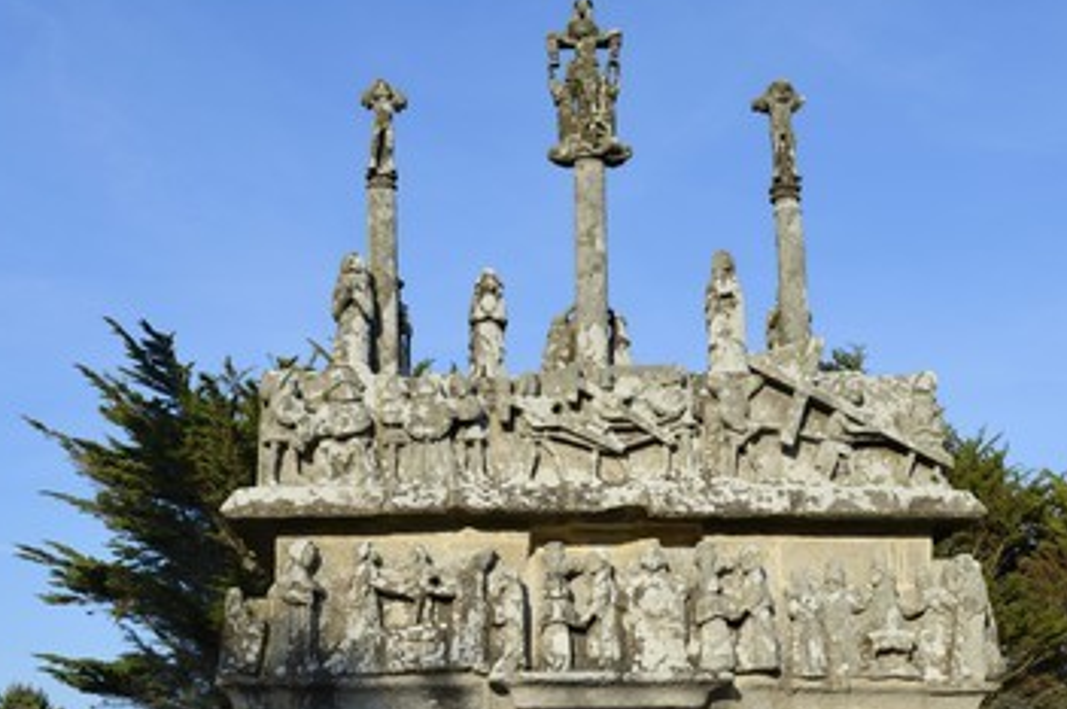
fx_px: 1776
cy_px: 335
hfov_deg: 33.4
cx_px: 597
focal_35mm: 60
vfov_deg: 22.6
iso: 200
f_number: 14
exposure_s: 1/200
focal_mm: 50
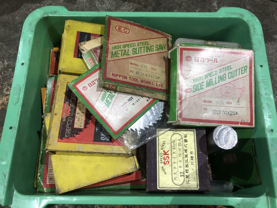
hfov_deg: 63.4
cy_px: 104
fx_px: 224
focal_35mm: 28
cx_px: 138
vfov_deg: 49.7
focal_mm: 3.99
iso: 40
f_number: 1.8
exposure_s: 1/15
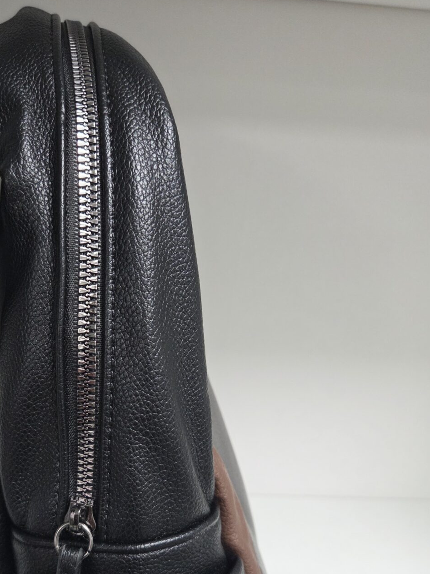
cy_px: 394
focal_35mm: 35
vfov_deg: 51.4
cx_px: 107
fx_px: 580
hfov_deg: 39.6
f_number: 1.8
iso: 250
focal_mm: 5.4
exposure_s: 1/100
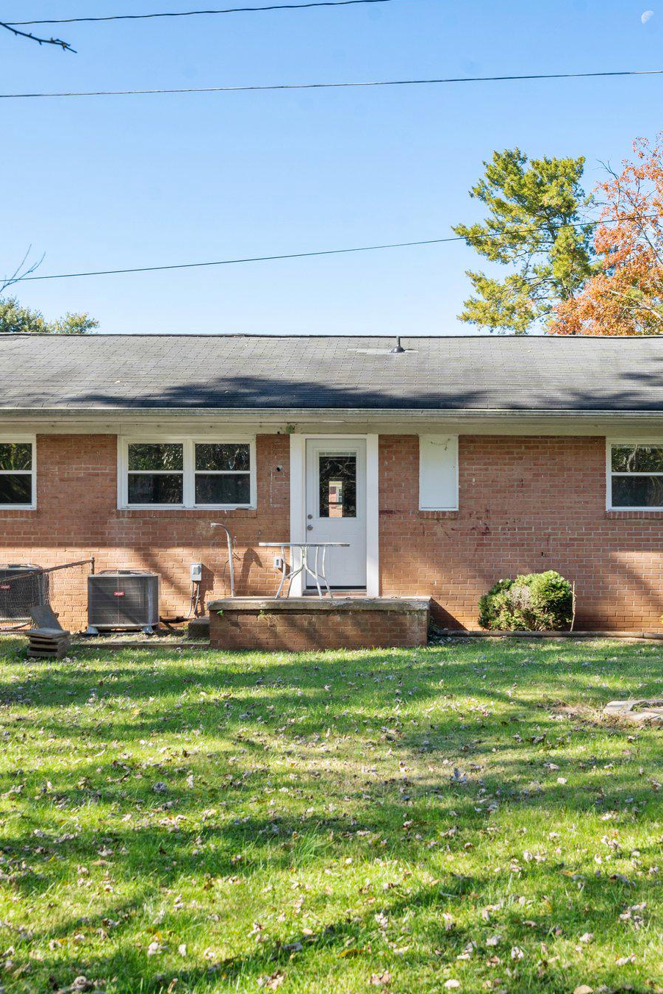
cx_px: 366
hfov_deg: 25.5
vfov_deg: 37.5
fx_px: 1463
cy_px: 497
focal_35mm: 53
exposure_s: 1/160
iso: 250
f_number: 11
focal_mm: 35
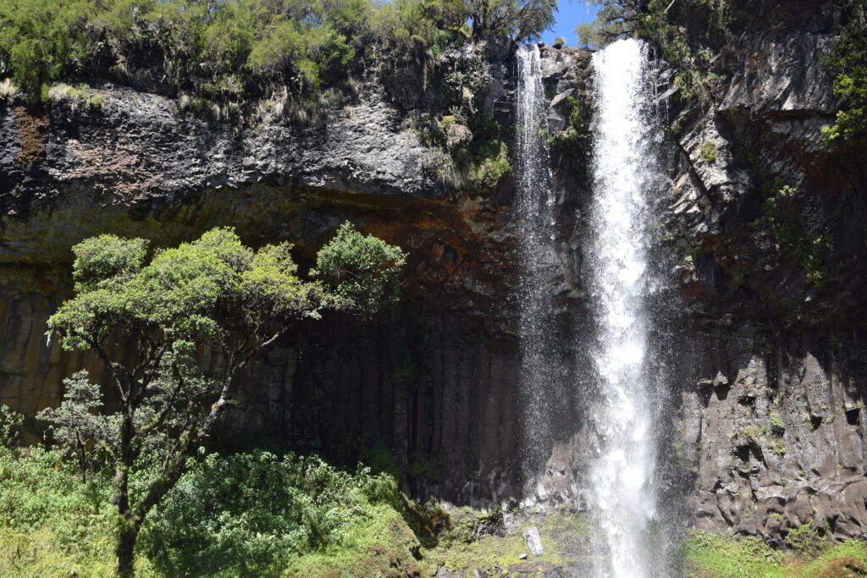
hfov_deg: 27.0
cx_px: 434
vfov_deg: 18.2
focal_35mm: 75
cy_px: 289
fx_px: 1806
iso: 200
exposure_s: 1/320
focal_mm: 50
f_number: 9
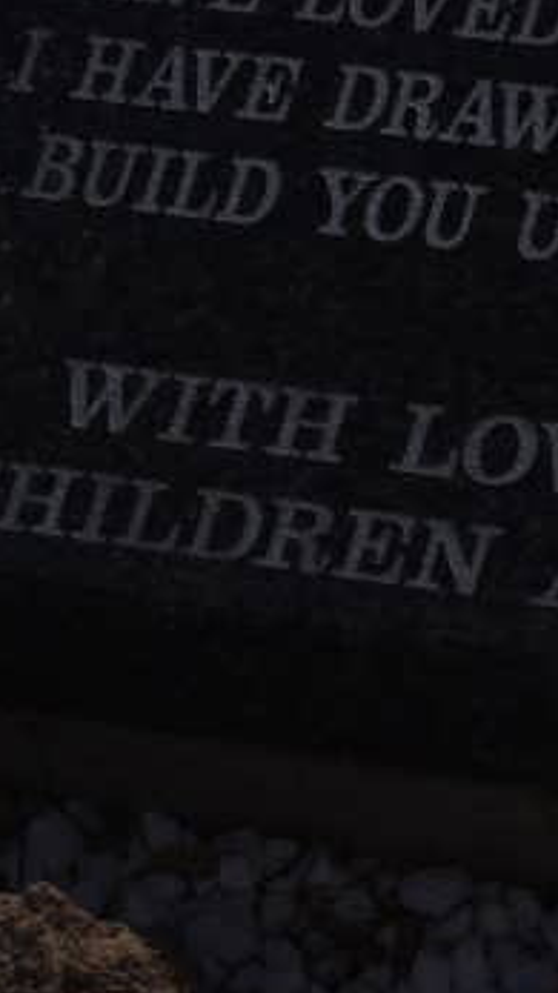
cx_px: 1228
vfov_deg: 10.4
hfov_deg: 5.7
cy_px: 145
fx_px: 5423
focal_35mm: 206
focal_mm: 37.5
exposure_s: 1/1250
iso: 200
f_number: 11
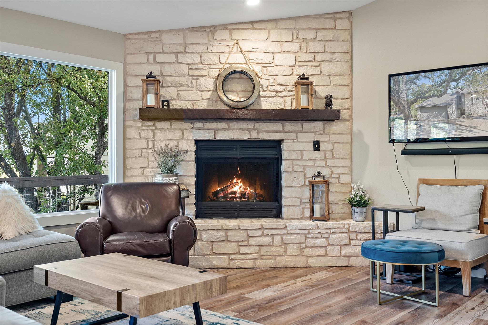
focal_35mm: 35
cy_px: 162
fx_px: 474
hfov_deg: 54.4
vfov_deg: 37.8
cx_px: 244
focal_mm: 35
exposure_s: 1/1.25
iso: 320
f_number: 8
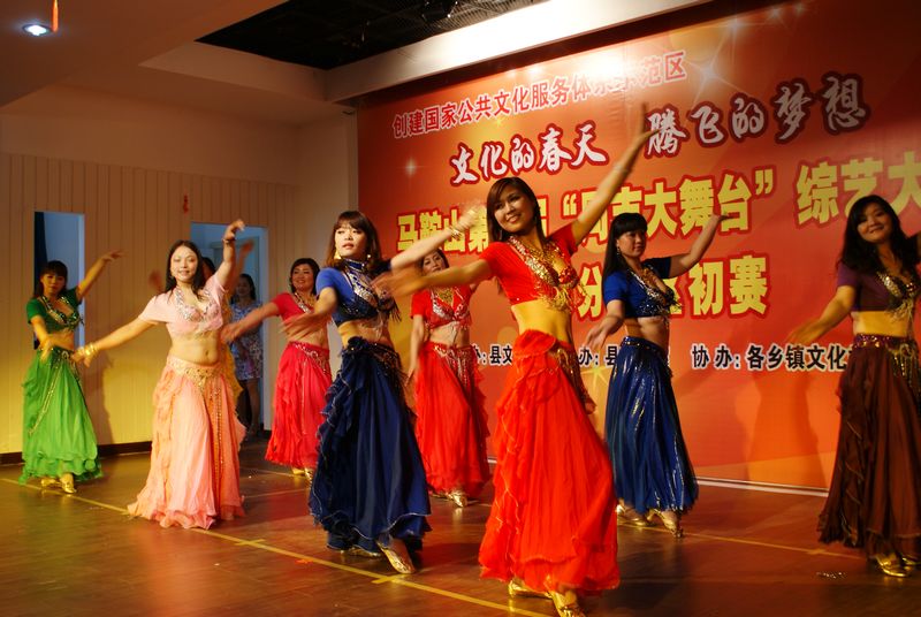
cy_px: 308
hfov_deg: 49.5
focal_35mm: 39
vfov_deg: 34.3
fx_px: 999
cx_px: 460
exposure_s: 1/40
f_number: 4.5
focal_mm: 26
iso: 160
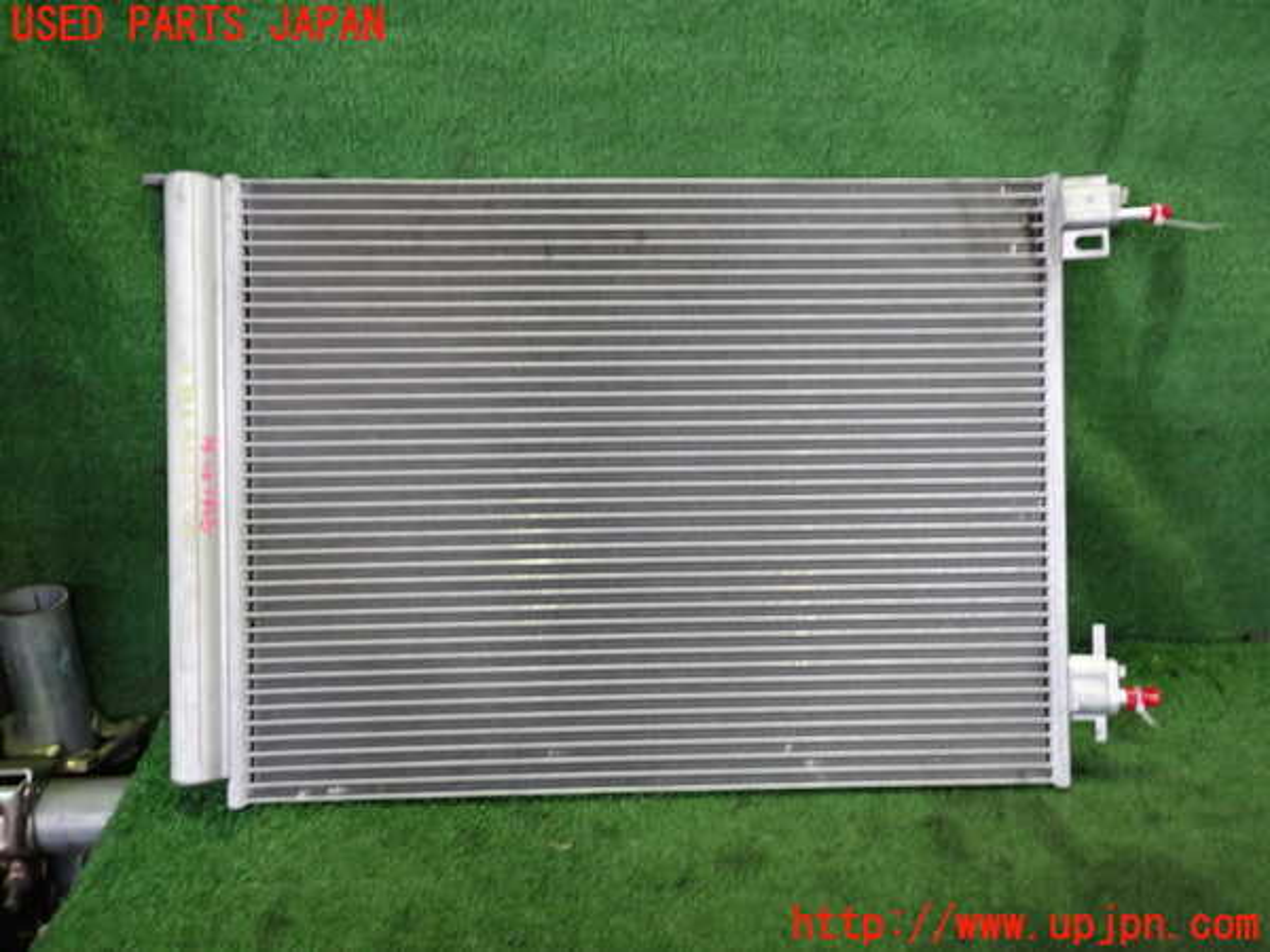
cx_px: 635
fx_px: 1101
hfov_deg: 60.0
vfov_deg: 46.8
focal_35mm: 30
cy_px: 476
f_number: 2.3
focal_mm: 5.4
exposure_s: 1/30
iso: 320
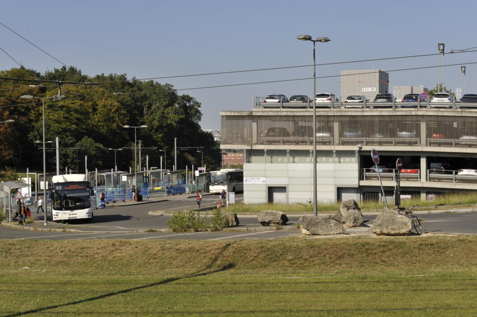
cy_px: 158
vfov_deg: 19.4
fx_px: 927
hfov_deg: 28.9
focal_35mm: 70
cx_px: 238
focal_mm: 70
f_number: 18
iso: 200
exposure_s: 1/200
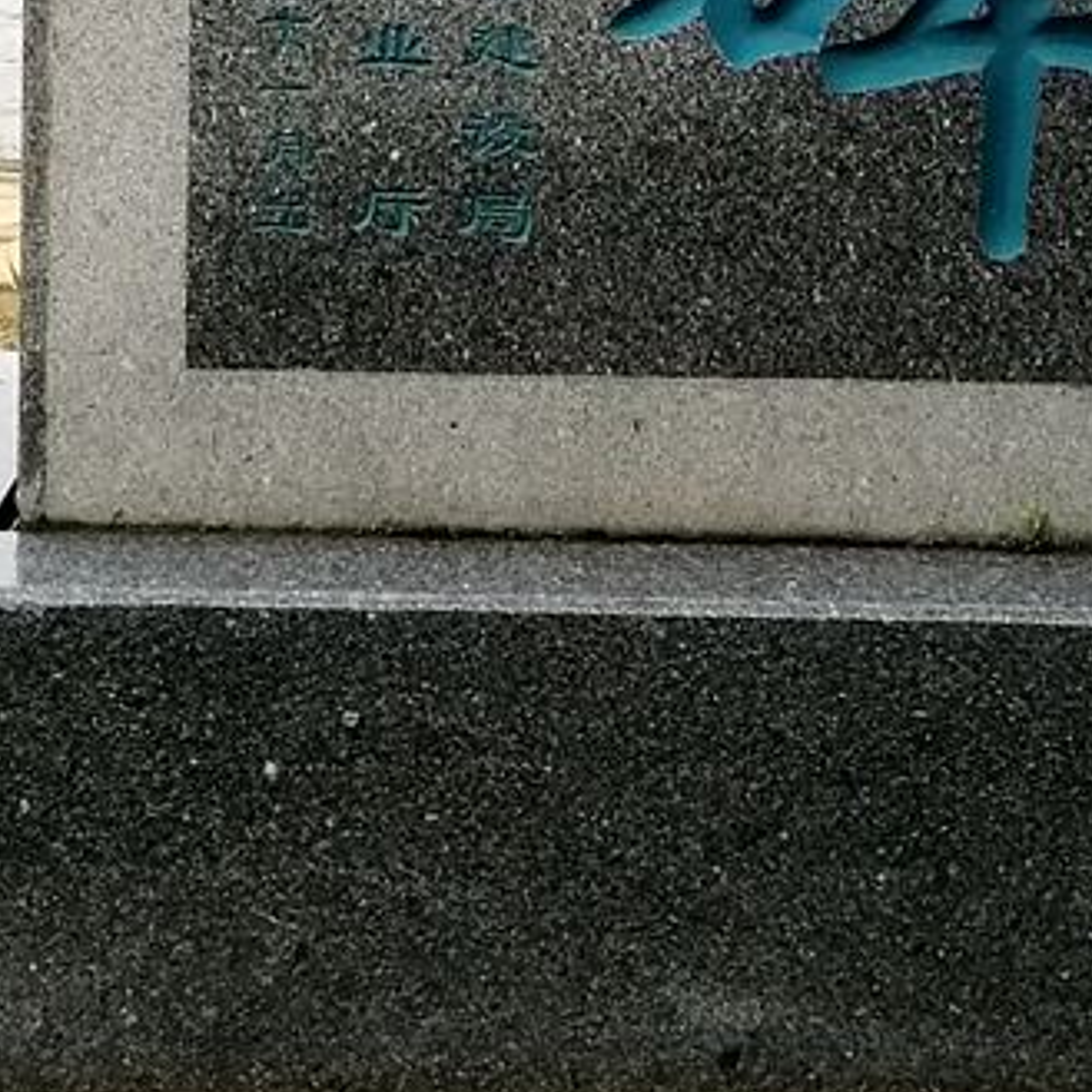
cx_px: 591
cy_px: -197
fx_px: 4140
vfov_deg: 14.6
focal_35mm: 116
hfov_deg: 15.0
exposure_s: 1/265
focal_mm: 3.81
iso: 50
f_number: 2.2
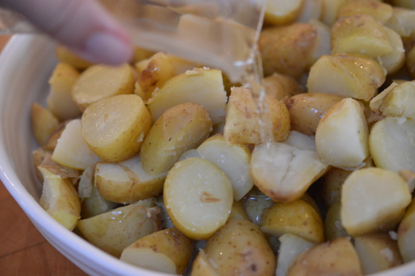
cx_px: 208
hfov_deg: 33.4
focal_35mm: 60
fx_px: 691
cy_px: 138
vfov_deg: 22.6
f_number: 3
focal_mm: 40
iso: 1400
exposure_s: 1/60
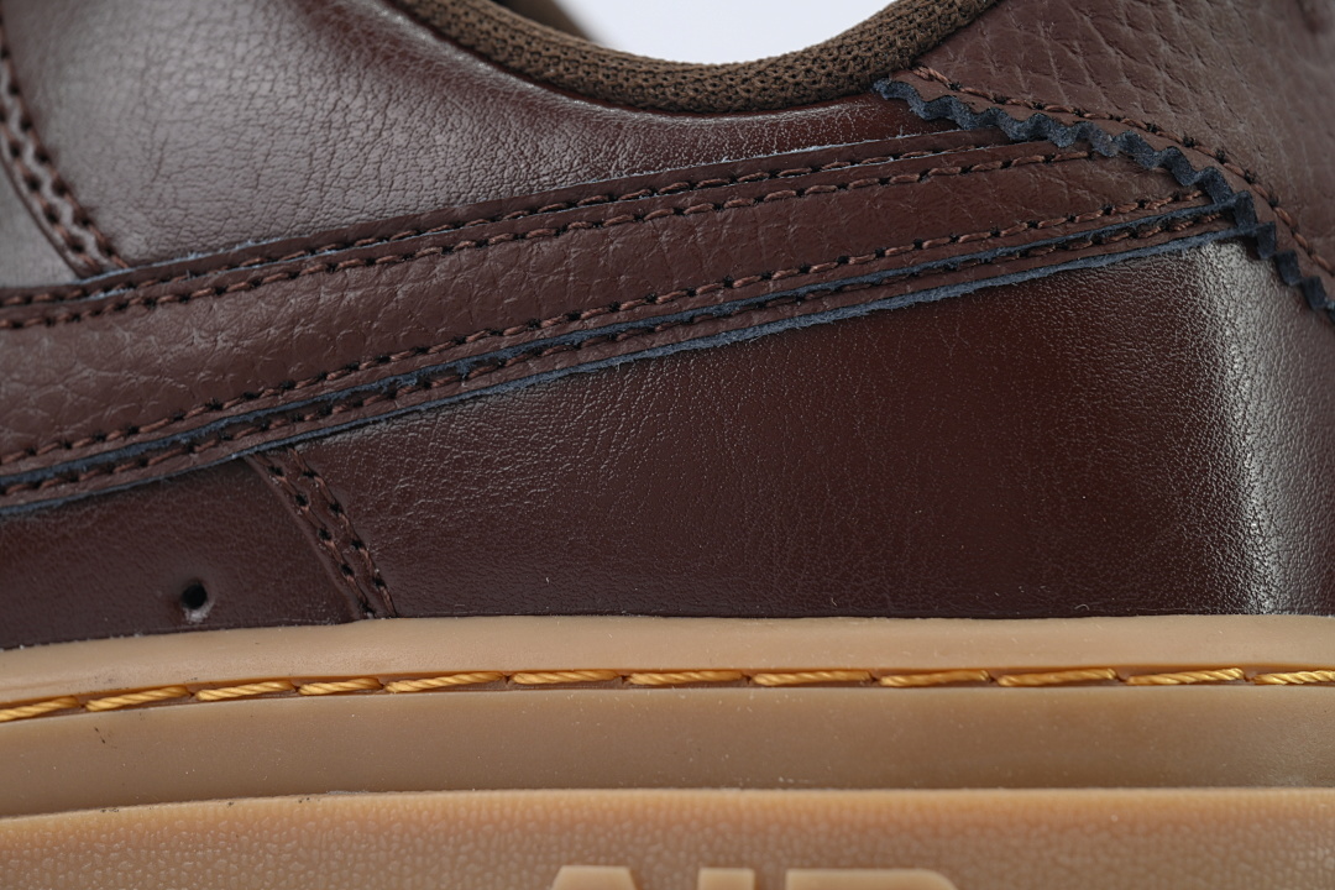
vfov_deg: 12.5
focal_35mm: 110
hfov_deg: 18.6
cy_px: 445
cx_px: 668
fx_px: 4079
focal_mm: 110
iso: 400
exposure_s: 1/100
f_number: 10
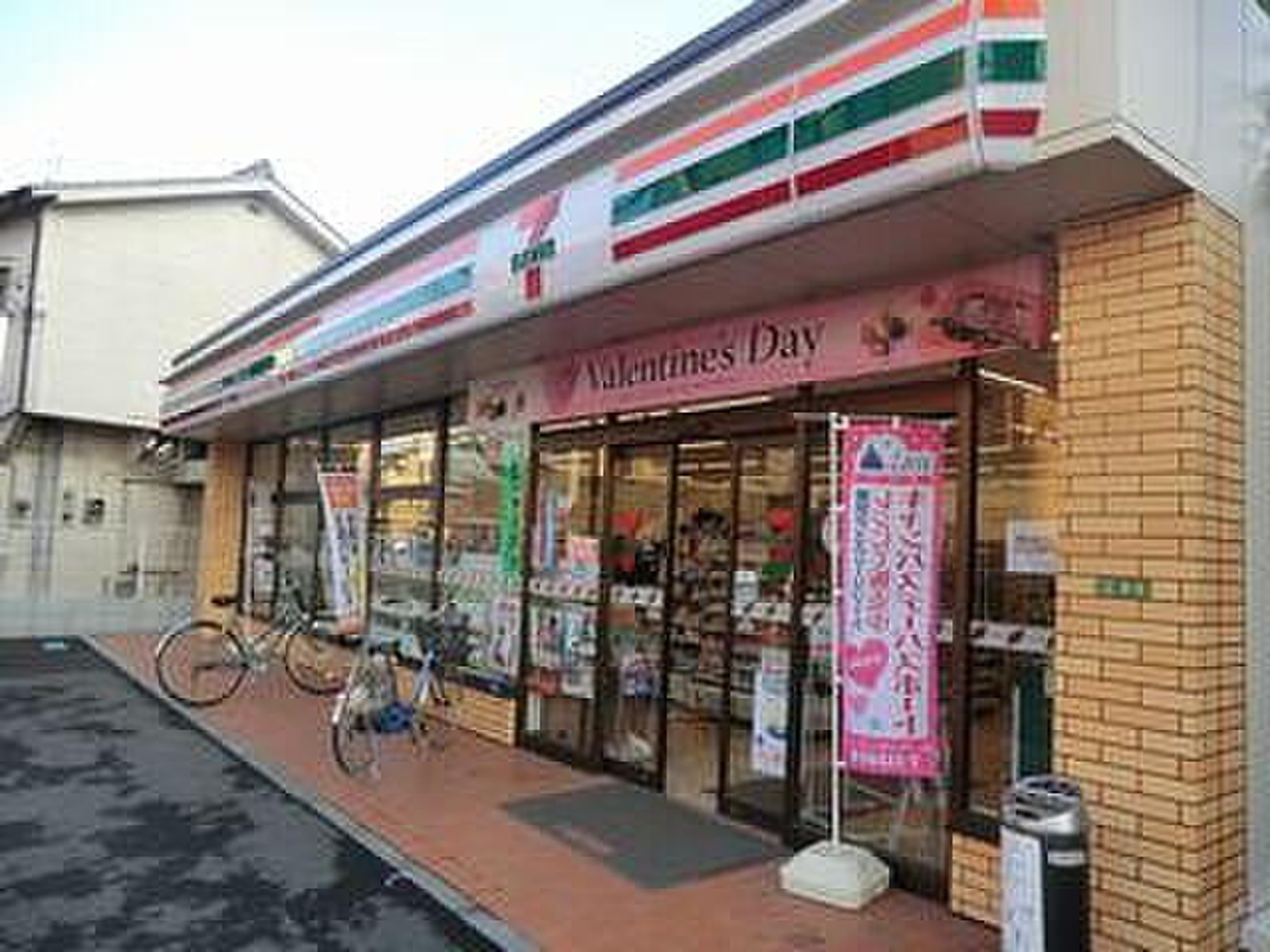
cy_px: 476
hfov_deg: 71.6
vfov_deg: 56.8
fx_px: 881
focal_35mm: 24
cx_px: 635
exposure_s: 1/125
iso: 80
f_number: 3.2
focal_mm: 4.3
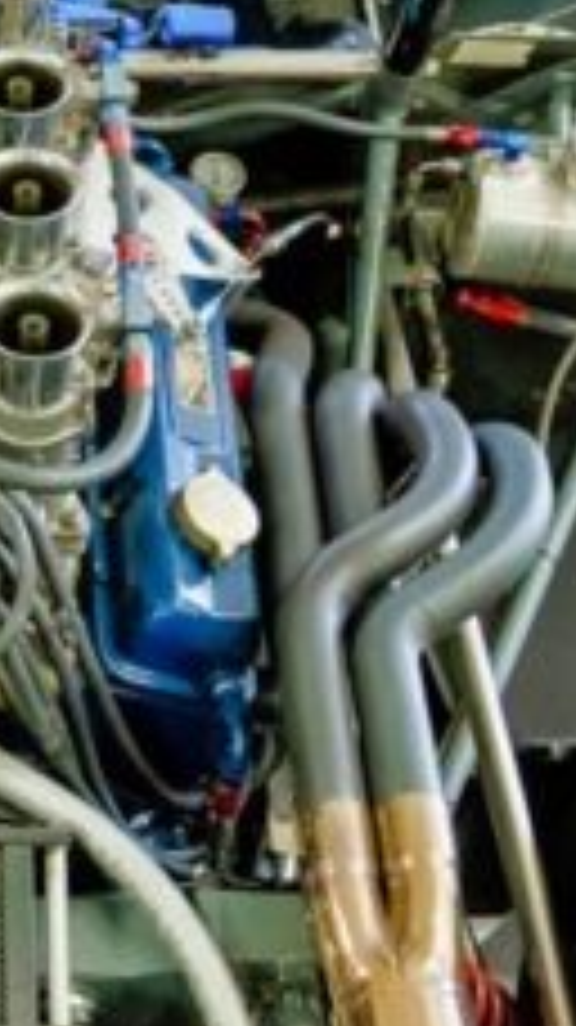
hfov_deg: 14.6
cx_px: -99
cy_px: 572
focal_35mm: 80
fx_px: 2175
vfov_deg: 26.5
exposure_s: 1/400
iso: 1600
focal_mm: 17
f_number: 4
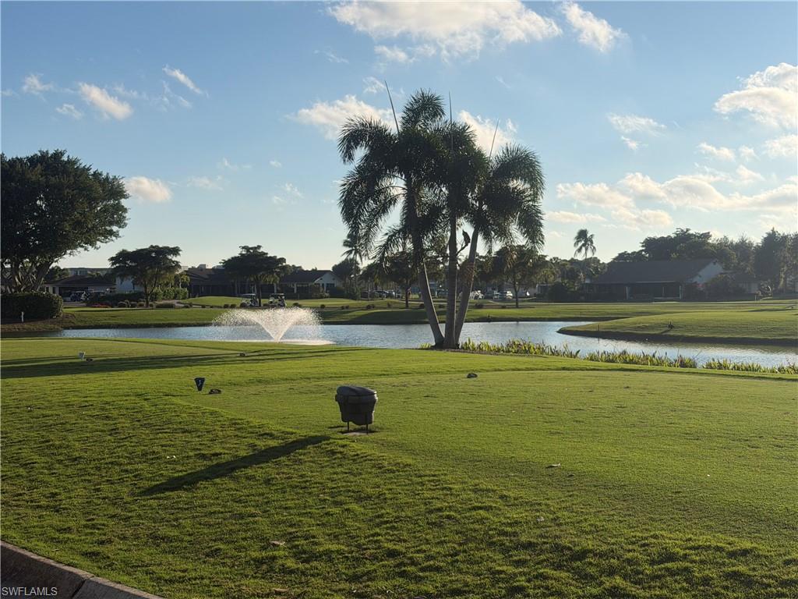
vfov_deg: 30.3
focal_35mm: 48
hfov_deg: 39.7
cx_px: 399
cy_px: 300
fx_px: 1107
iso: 64
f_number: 1.78
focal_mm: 6.76
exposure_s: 1/8772
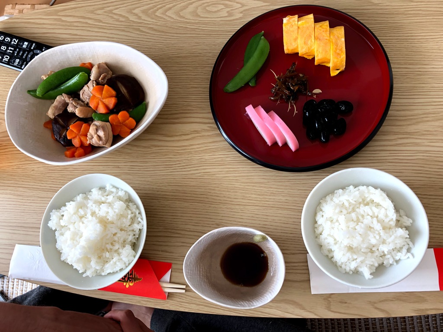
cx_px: 222
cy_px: 166
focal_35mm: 28
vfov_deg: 49.7
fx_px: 358
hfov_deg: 63.4
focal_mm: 3.99
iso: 50
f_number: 1.8
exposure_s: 1/120
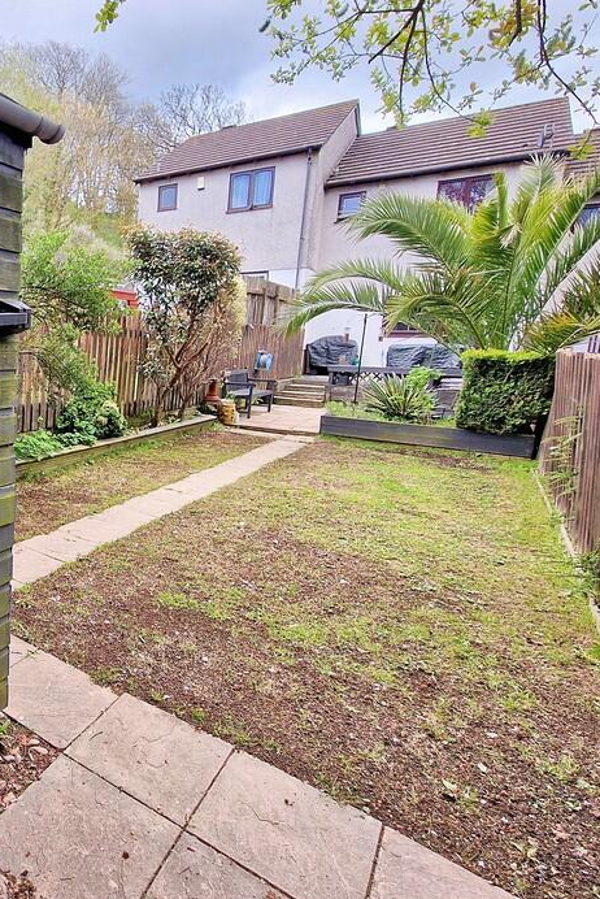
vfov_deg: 83.8
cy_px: 416
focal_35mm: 20
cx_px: 25
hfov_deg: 51.9
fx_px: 499
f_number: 2.2
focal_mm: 2.2
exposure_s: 1/282
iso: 50
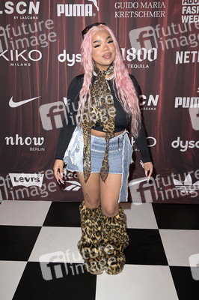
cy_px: 150
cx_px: 100
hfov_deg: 41.0
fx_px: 266
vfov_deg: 58.8
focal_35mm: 32
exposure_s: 1/250
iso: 400
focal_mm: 32
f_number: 4.5
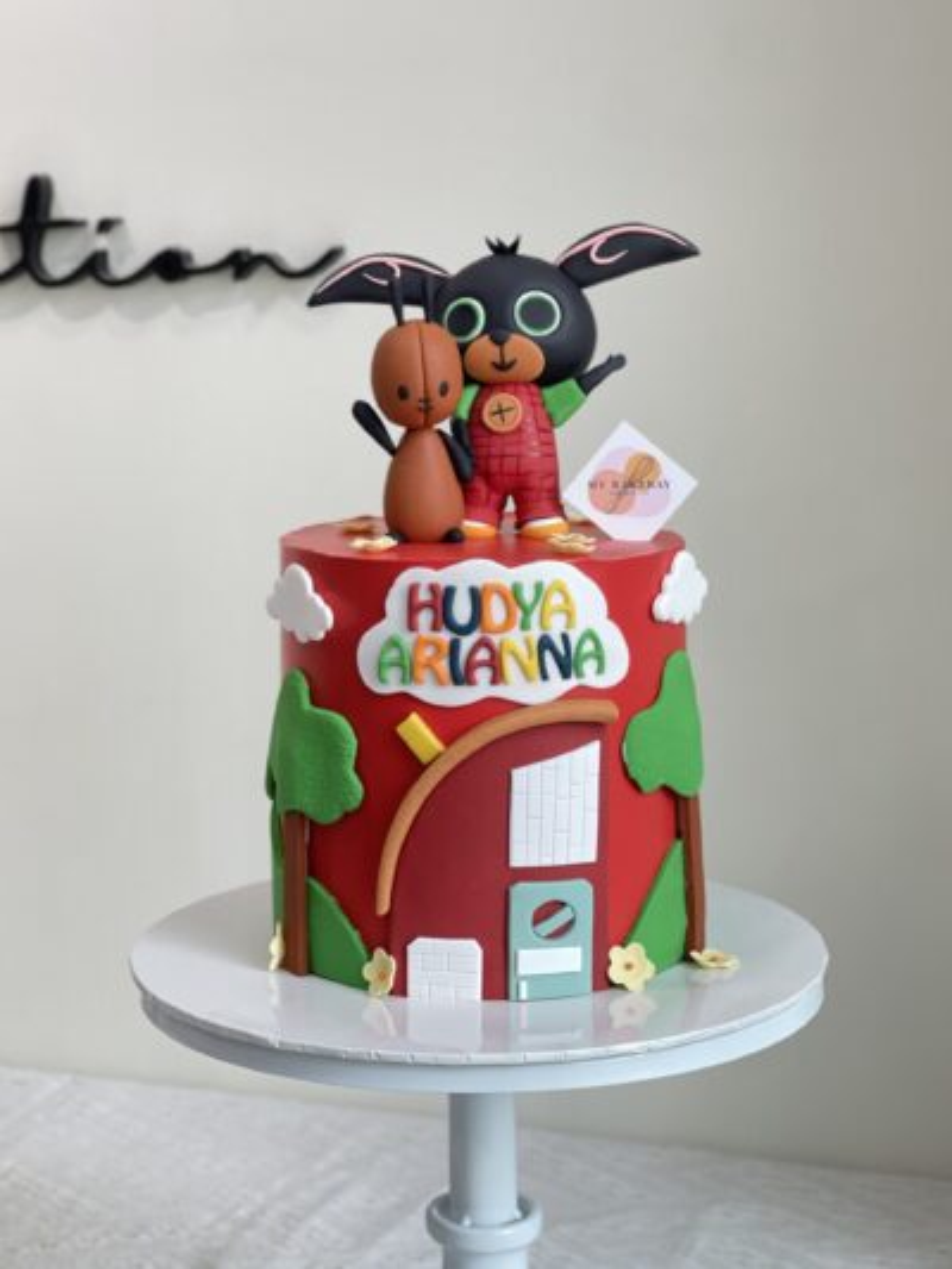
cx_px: 476
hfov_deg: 22.9
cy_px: 634
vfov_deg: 30.3
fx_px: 2346
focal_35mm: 64
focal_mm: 7.5
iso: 125
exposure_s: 1/100
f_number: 2.2
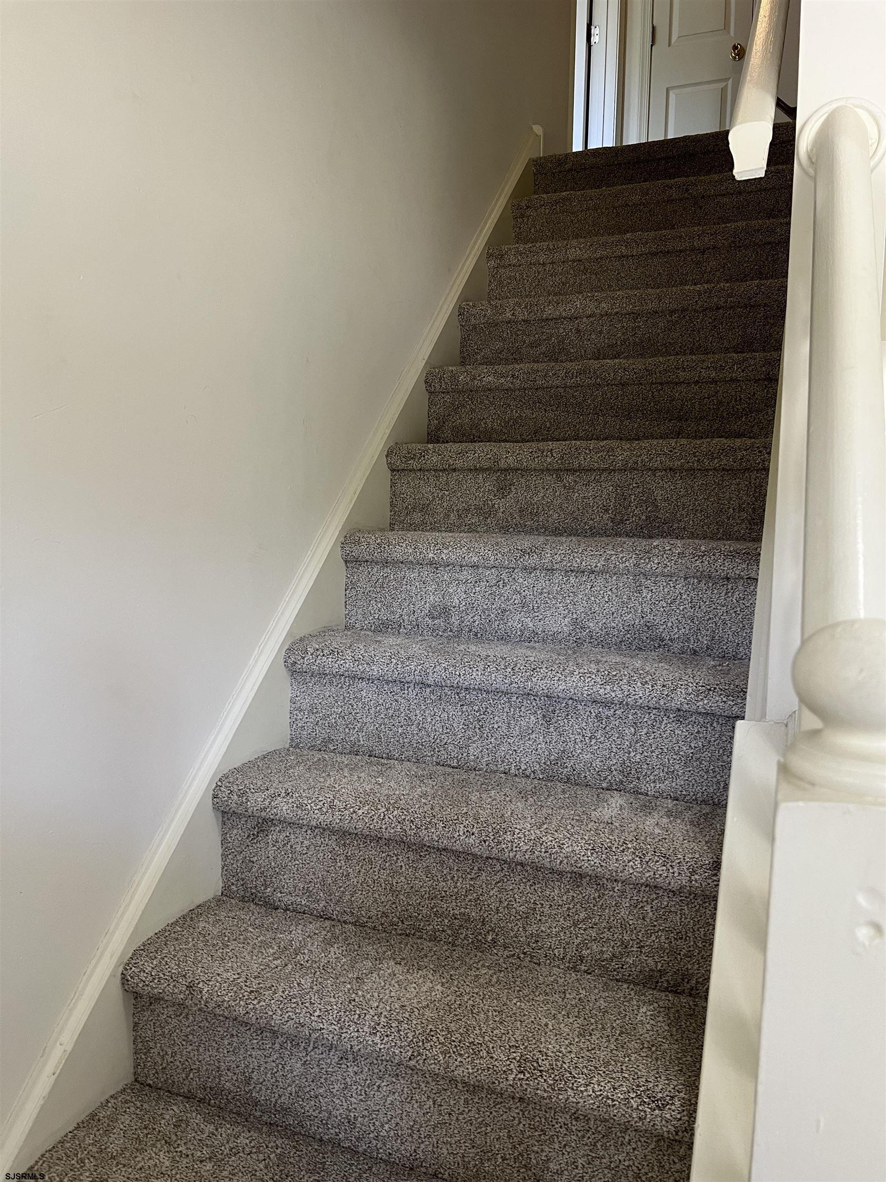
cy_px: 591
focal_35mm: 26
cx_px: 443
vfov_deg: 67.3
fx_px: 887
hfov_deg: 53.1
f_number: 1.5
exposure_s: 1/60
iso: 80
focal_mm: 5.7
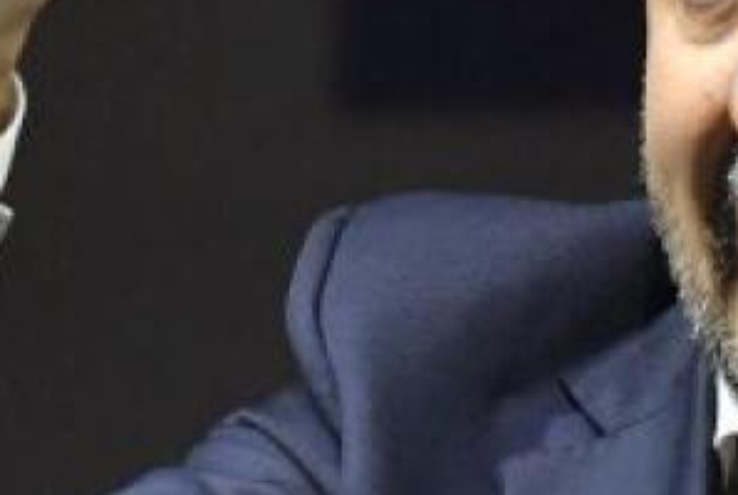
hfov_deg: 2.1
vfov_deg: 1.4
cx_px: 490
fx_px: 19822
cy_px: 366
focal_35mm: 965
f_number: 5.6
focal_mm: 200
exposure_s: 1/400
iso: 3200
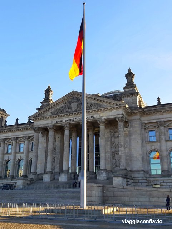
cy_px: 114
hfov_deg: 51.4
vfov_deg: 65.3
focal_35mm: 27
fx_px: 179
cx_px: 86
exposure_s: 1/351
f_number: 1.7
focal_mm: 3.93
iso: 40
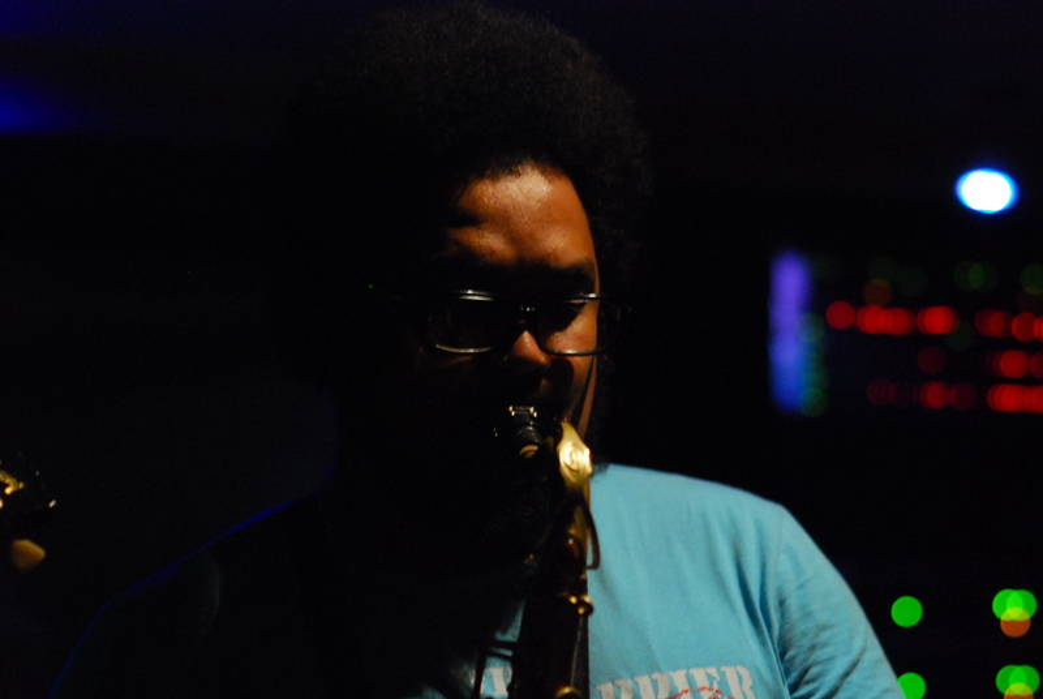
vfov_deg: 8.7
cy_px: 350
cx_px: 522
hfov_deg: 13.0
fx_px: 4570
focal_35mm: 158
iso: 1250
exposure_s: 1/40
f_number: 2.8
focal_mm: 105
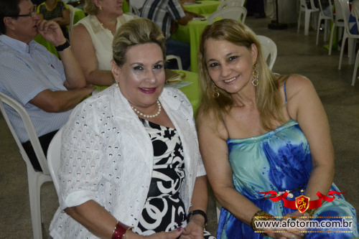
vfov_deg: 28.1
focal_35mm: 48
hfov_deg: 41.1
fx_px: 478
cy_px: 120
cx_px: 180
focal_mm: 32
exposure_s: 1/60
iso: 3200
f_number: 4.8
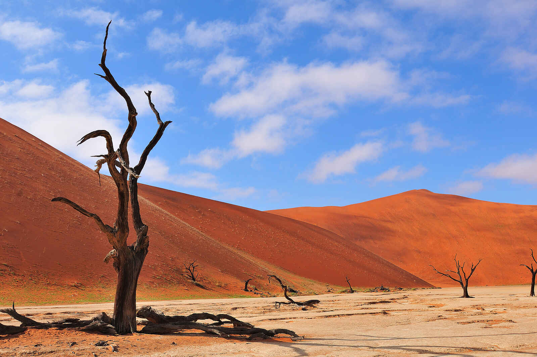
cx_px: 268
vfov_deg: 36.8
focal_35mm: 36
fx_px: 536
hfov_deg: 53.2
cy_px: 178
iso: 200
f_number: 11
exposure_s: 1/200
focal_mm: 24
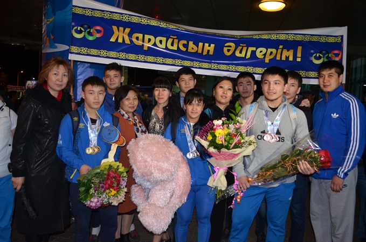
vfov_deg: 39.8
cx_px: 183
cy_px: 121
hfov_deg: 57.3
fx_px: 335
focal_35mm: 33
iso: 800
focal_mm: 22
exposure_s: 1/60
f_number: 3.8
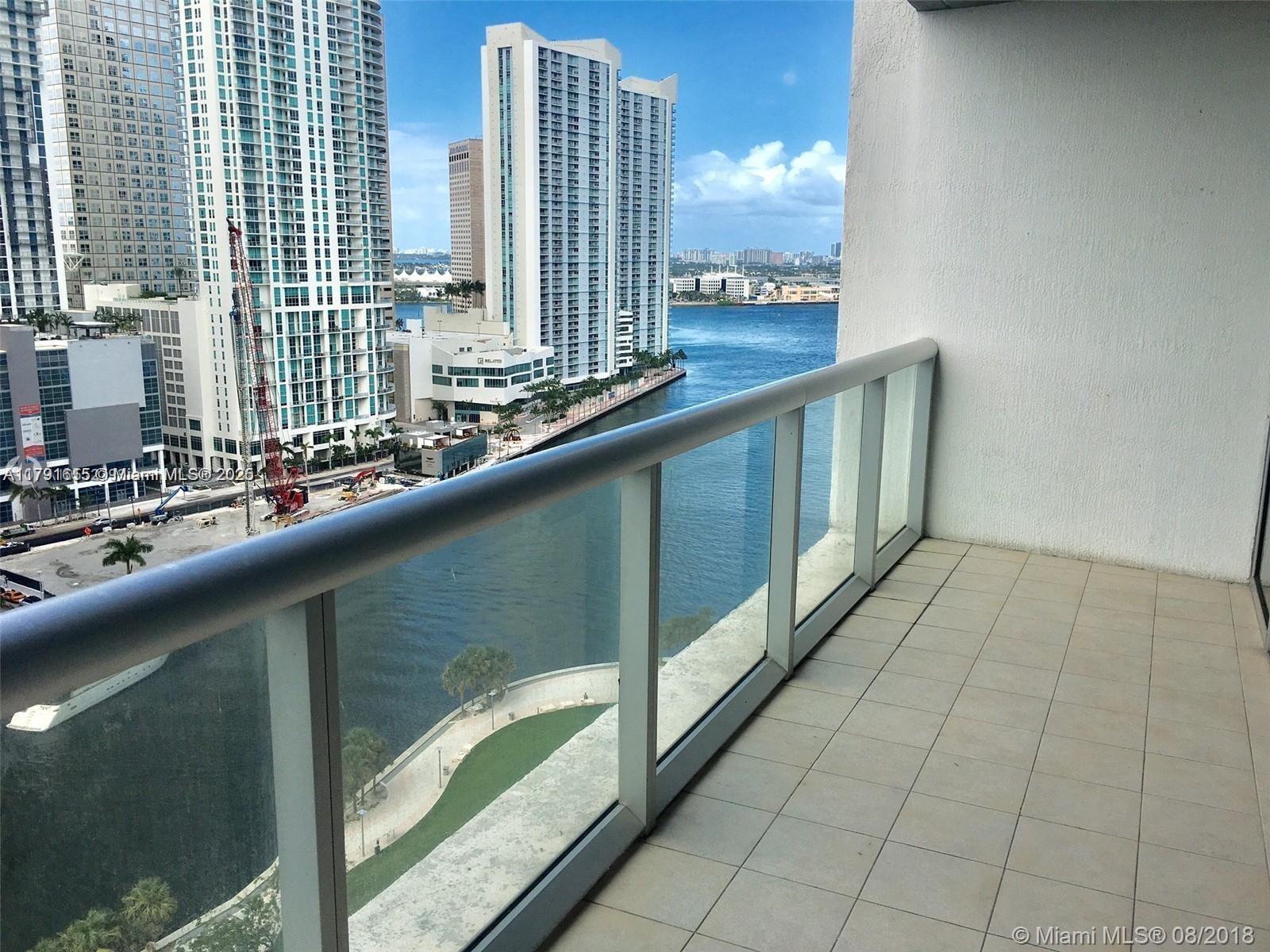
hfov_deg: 61.7
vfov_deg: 48.2
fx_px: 1064
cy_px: 476
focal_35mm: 29
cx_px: 635
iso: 25
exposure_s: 1/986
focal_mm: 4.15
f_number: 2.2
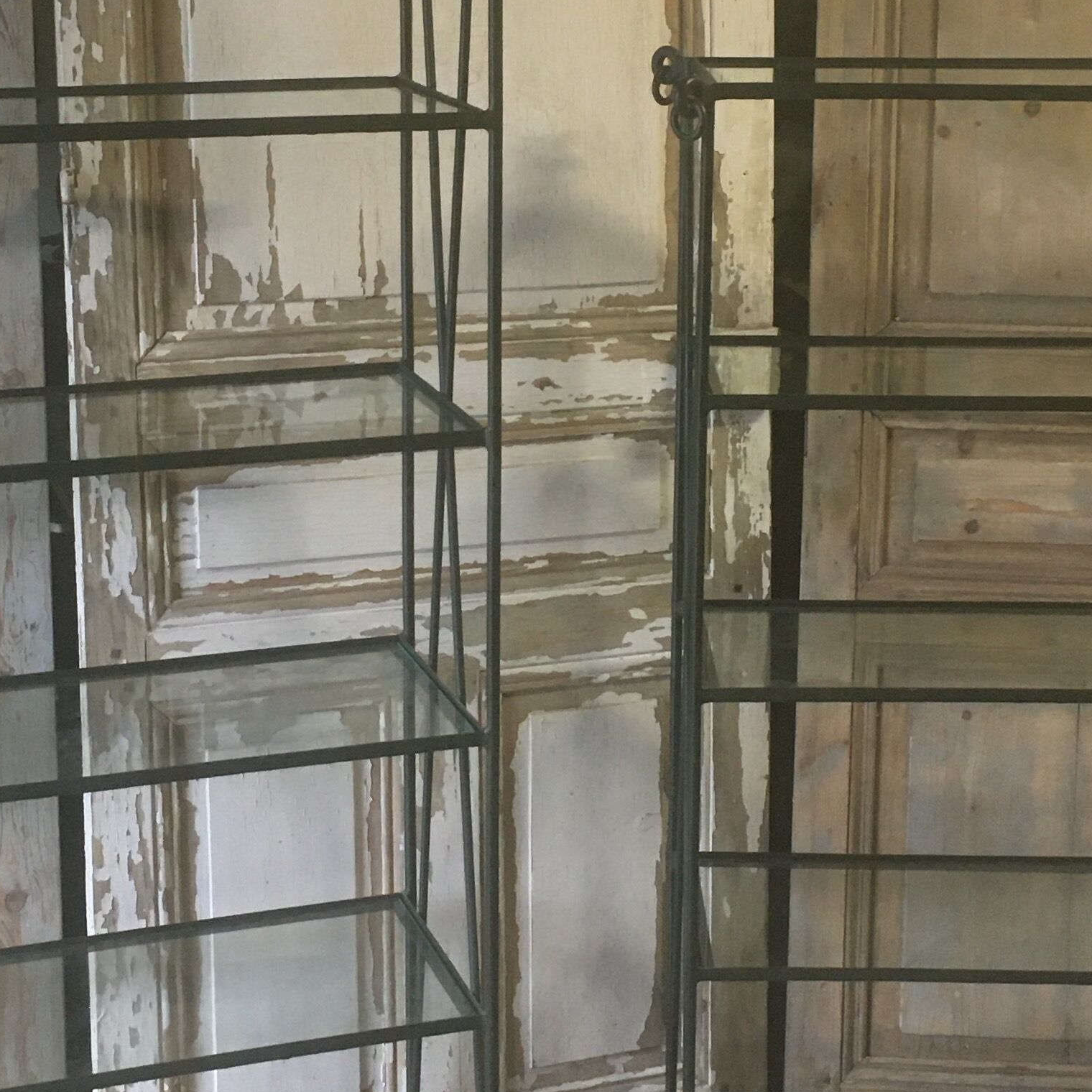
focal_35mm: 68
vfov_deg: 25.2
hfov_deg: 25.4
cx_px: 551
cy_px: 376
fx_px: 2427
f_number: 2.2
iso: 200
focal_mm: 4.15
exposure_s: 1/33
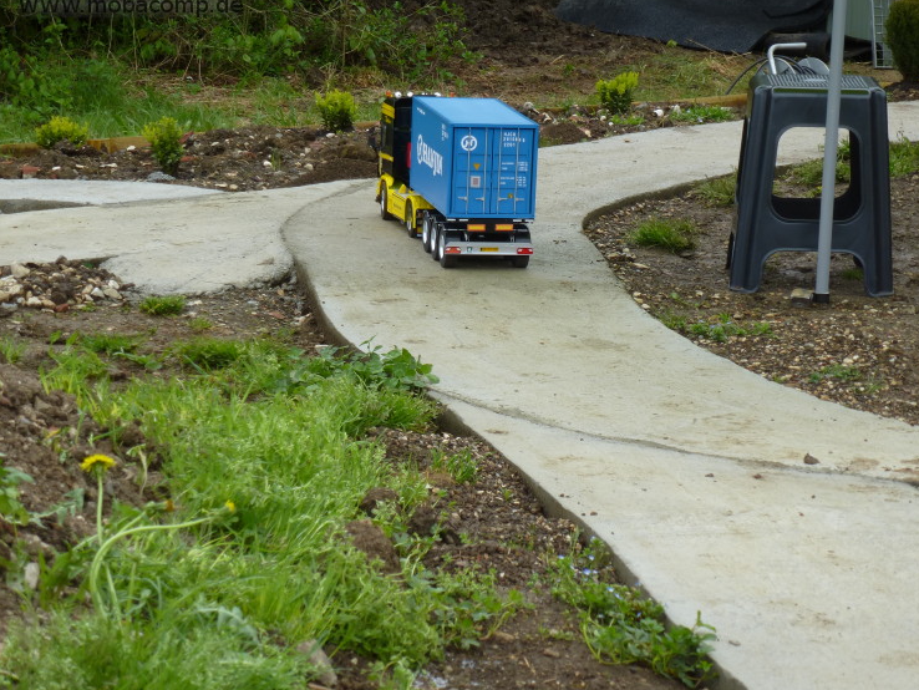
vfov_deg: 10.5
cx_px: 496
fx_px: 3771
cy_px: 349
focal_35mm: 142
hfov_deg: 13.9
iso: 100
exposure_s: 1/125
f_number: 5.2
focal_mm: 23.4
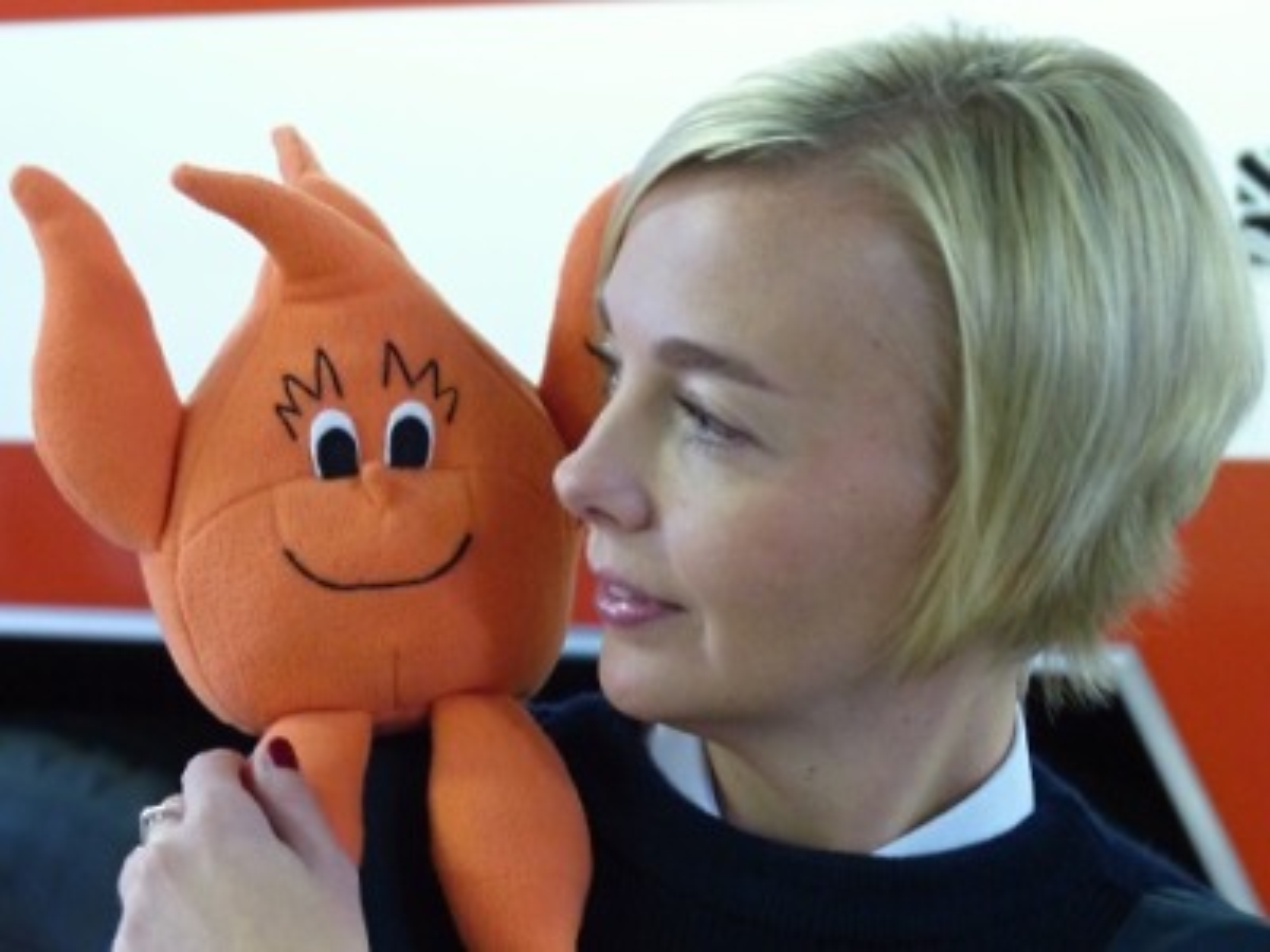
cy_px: 476
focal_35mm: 116
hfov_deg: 17.0
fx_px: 4256
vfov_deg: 12.8
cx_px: 635
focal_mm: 20.9
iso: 400
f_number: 2.8
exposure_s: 1/13
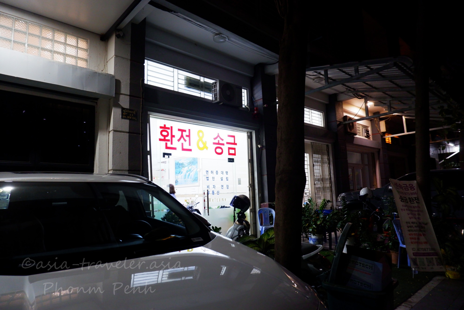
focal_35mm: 23
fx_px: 296
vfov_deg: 55.1
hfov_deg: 76.1
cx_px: 232
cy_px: 155
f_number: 3.5
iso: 1600
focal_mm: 15
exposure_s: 1/34
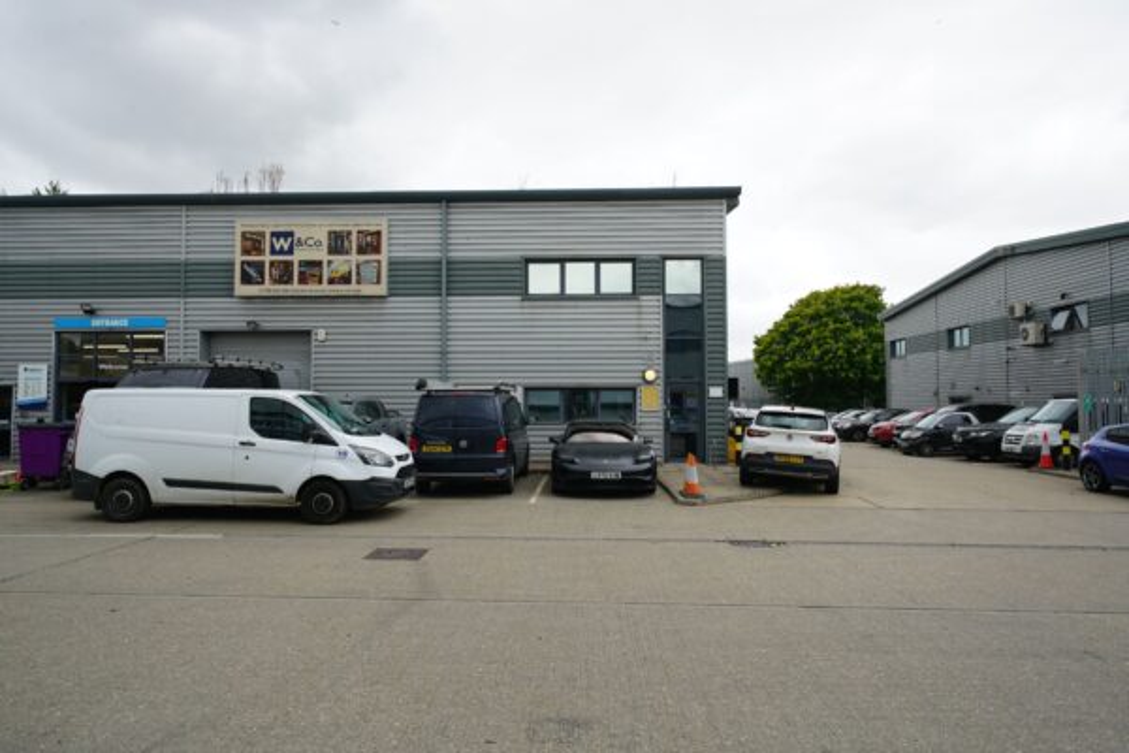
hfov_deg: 76.1
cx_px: 564
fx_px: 721
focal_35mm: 23
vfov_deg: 55.1
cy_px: 376
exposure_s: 1/80
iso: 100
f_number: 9
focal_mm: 23
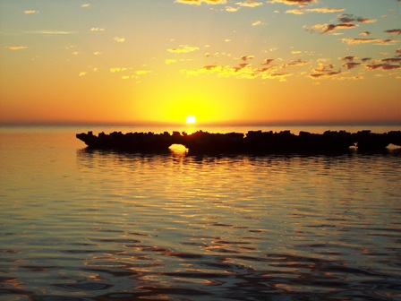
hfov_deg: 22.5
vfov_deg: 17.0
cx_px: 200
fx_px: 1008
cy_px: 150
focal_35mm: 87
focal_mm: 14.3
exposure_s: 1/440
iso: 80
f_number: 4.3
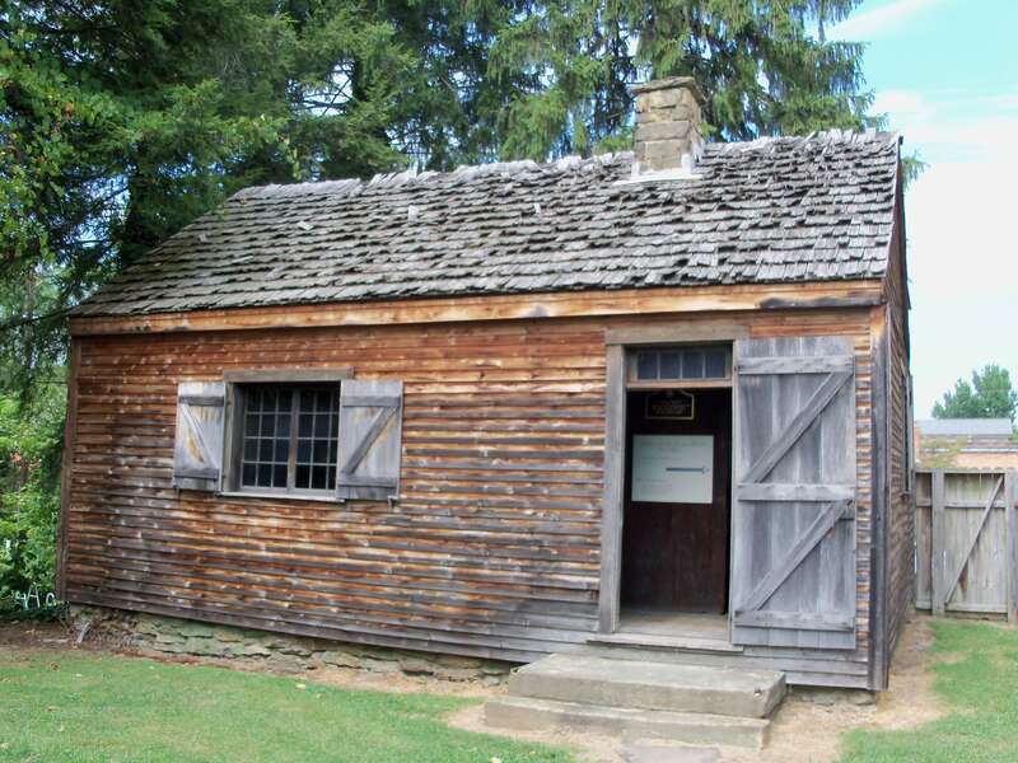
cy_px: 382
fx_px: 1029
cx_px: 509
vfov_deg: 40.7
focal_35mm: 35
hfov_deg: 52.6
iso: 80
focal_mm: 6.3
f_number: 3
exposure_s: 1/250
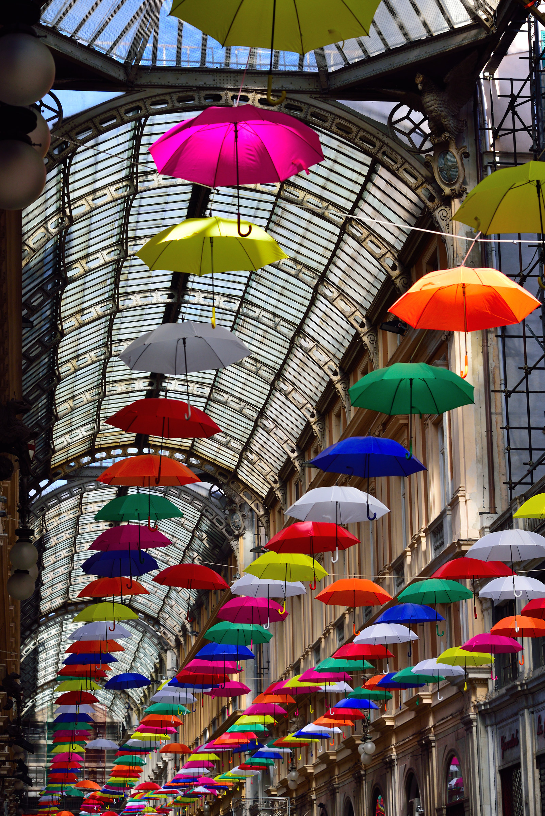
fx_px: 1860
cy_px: 408
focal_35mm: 82
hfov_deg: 16.7
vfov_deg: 24.8
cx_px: 272
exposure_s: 1/90
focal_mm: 82
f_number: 6.7
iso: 250
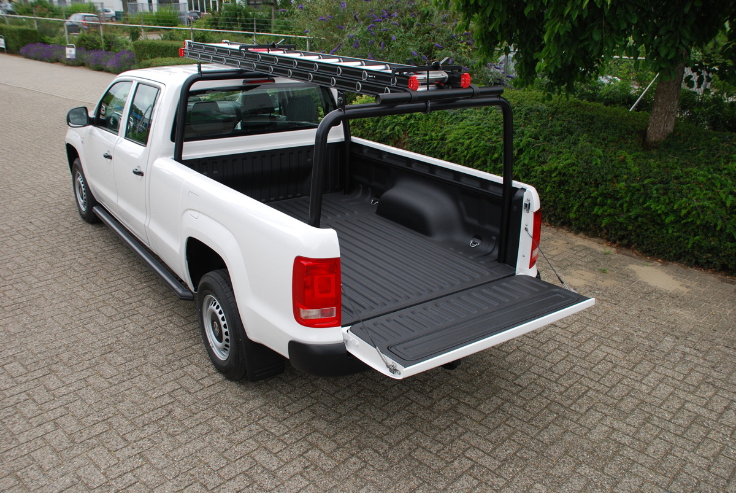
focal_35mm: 33
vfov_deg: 40.1
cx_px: 368
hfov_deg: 57.2
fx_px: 675
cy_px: 246
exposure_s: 1/125
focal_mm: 22
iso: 160
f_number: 5.6
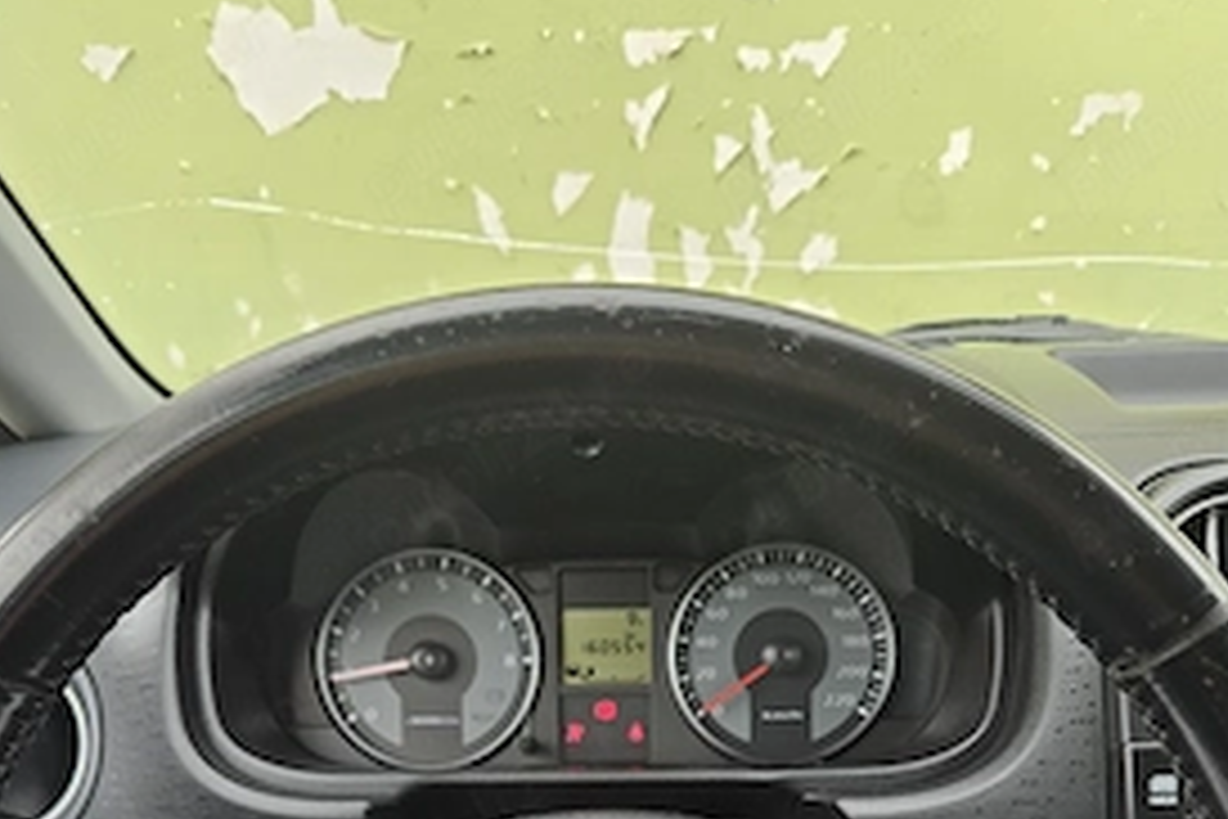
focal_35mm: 35
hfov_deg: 54.4
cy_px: 855
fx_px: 1194
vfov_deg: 33.9
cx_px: 598
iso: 25
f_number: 1.8
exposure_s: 1/101
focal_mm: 5.4
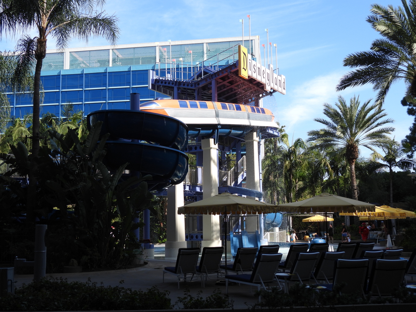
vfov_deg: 33.6
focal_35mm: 43
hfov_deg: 43.9
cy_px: 156
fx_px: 517
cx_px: 208
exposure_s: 1/640
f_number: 3.2
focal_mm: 7.7
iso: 100
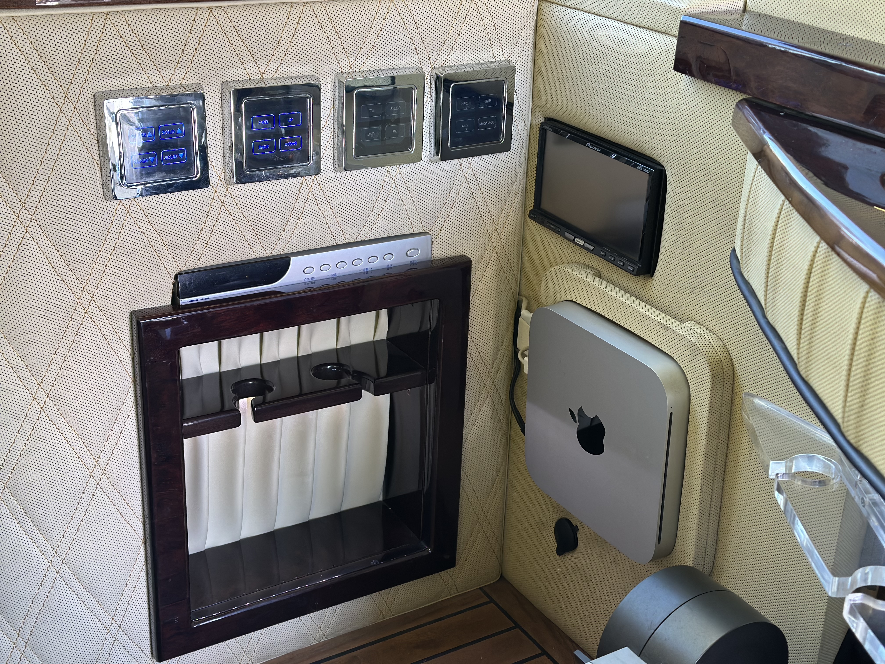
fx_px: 1227
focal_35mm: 48
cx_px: 442
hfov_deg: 39.7
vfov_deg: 30.3
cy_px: 332
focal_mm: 6.86
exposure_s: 1/50
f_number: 1.78
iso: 125
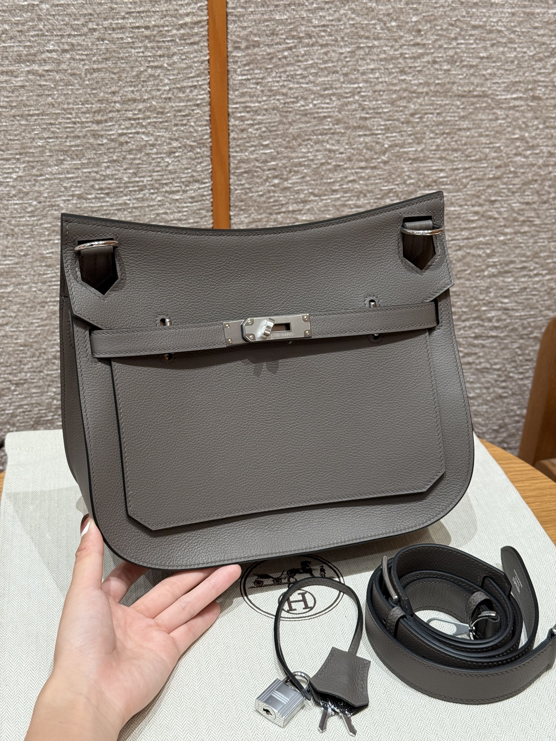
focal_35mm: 48
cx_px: 278
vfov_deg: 39.7
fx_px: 1028
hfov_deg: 30.3
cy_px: 370
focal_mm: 6.76
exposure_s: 1/70
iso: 100
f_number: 1.78
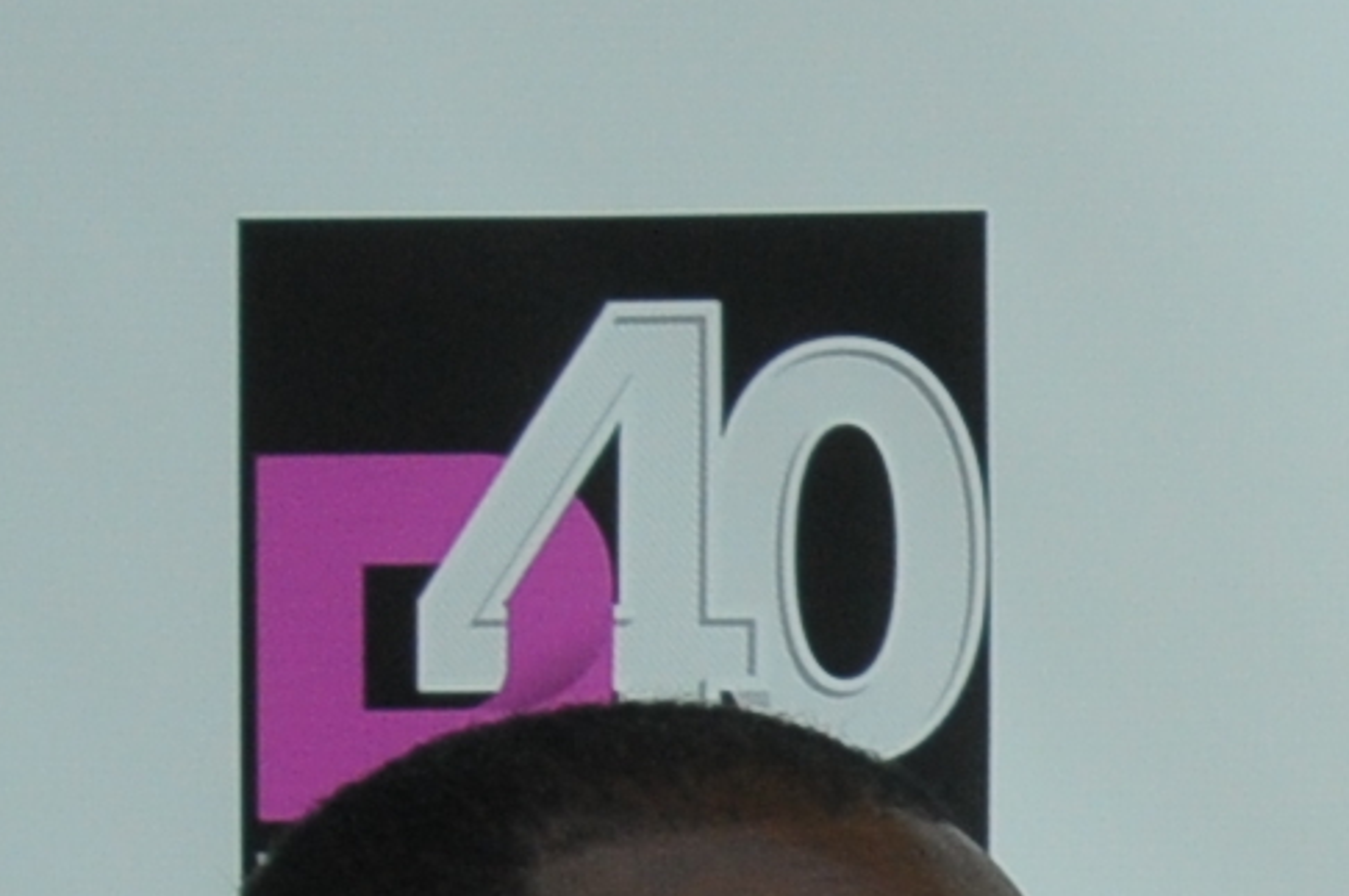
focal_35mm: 238
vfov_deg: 5.4
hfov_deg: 8.0
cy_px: 2907
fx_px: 8909
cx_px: 3309
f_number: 8
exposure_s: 1/80
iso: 400
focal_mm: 24
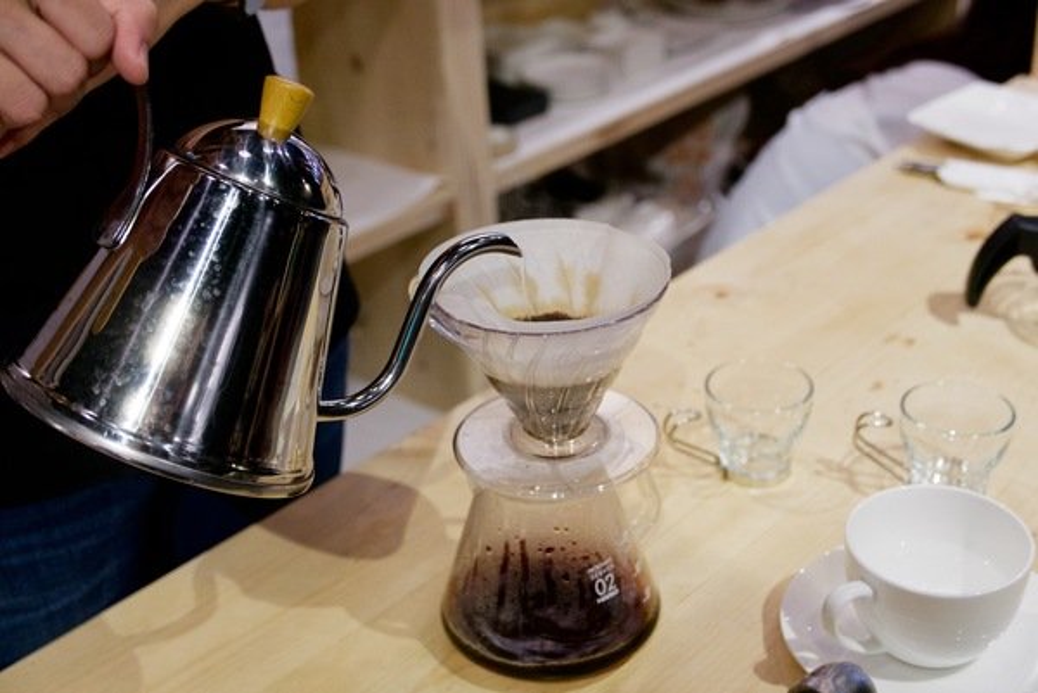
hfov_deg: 39.6
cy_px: 346
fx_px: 1443
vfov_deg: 27.0
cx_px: 519
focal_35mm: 50
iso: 1000
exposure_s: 1/100
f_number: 2.7
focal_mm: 22.7
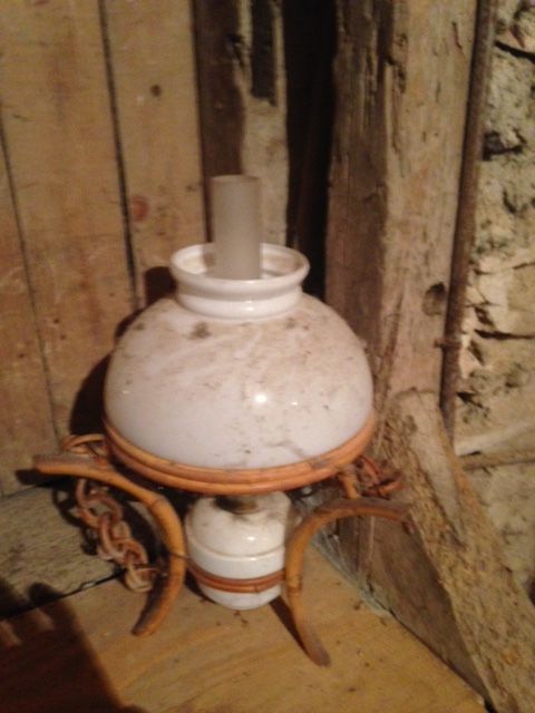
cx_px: 268
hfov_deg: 42.9
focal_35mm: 33
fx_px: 680
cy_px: 356
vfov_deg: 55.4
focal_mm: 4.12
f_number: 2.4
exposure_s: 1/15
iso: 400
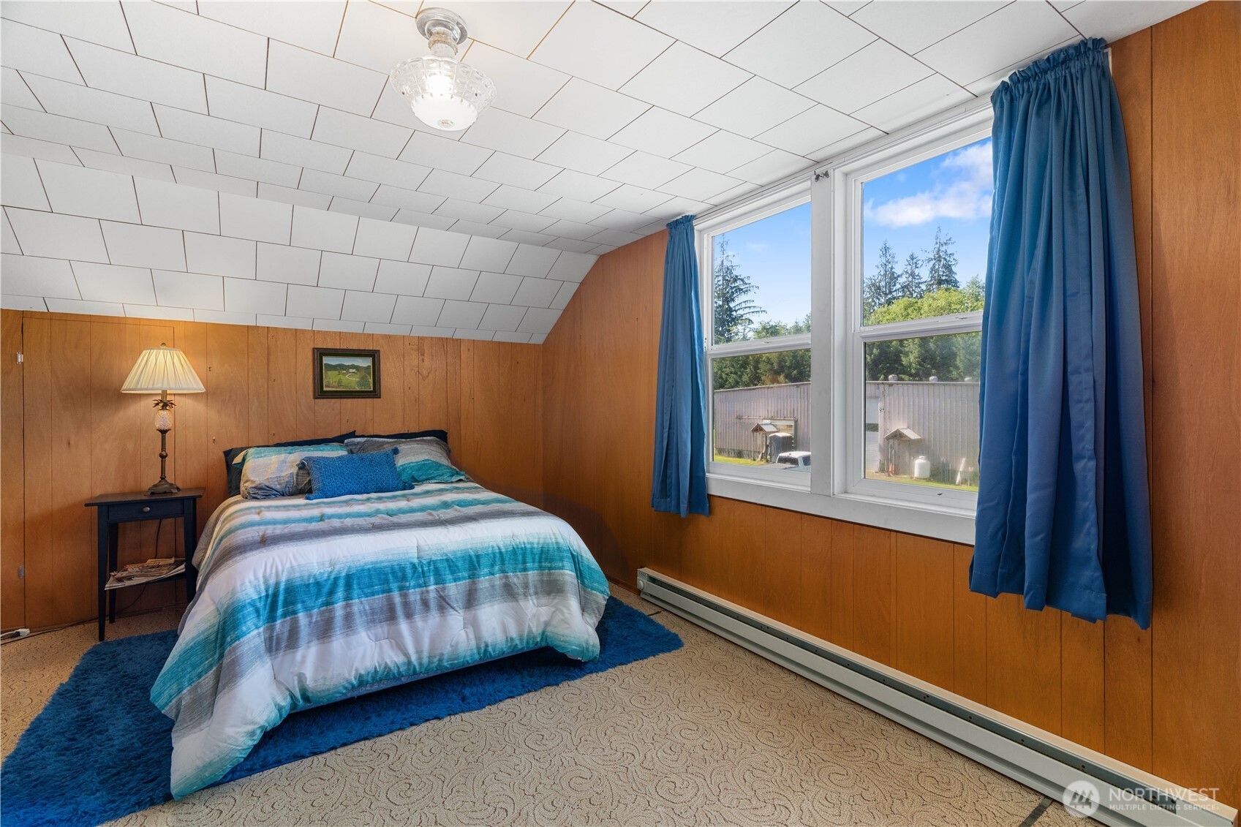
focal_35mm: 16
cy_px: 414
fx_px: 551
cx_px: 620
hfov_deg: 96.7
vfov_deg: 73.7
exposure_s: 1/5
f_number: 7.1
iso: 1000
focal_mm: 16
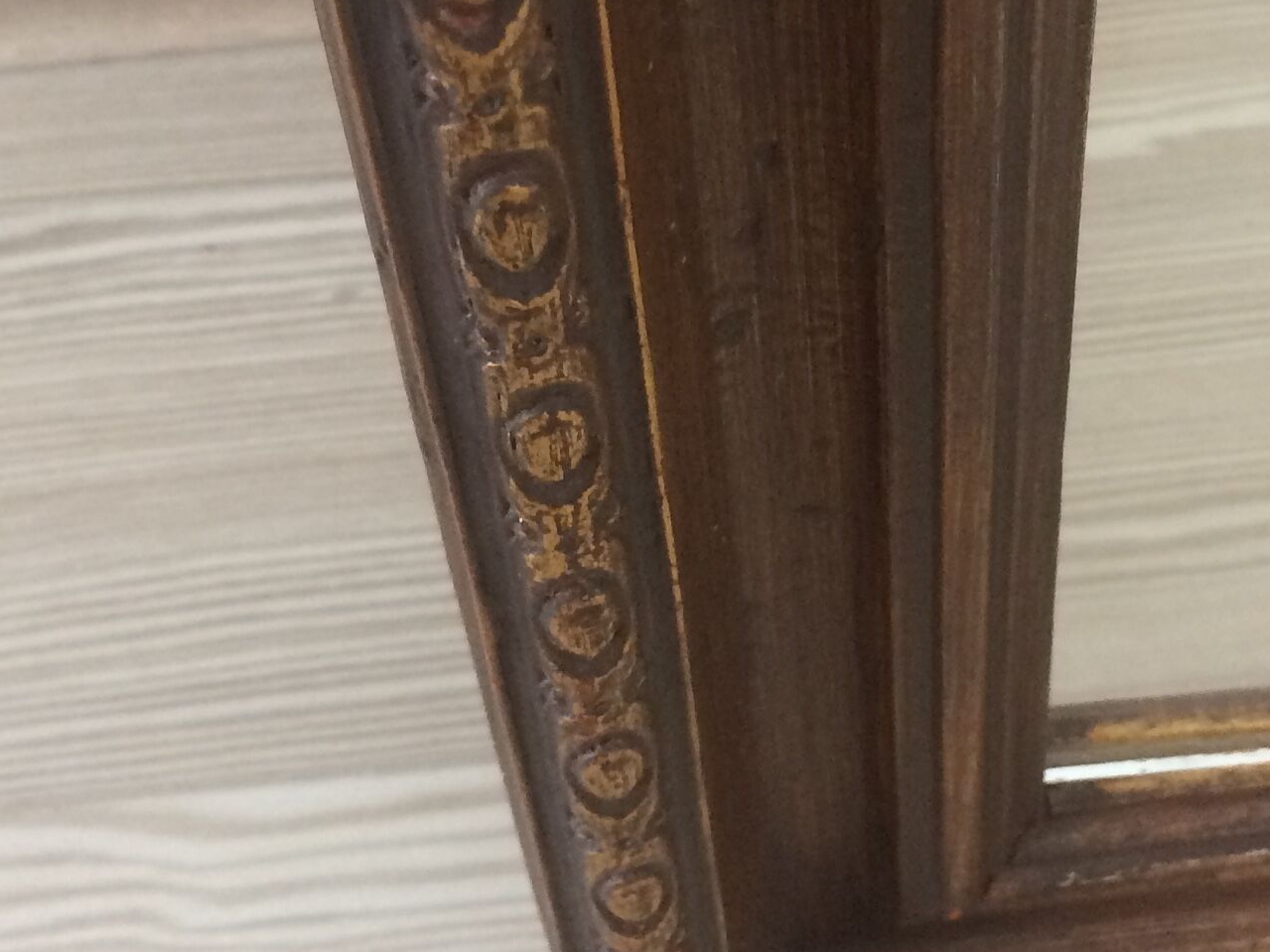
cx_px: 740
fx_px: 2715
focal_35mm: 74
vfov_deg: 19.6
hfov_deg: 26.3
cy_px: 146
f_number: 2.2
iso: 160
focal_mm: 4.15
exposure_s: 1/33
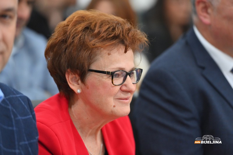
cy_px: 78
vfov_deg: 6.9
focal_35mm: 200
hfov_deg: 10.3
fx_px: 1294
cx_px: 116
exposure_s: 1/320
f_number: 2.8
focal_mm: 200
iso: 3200
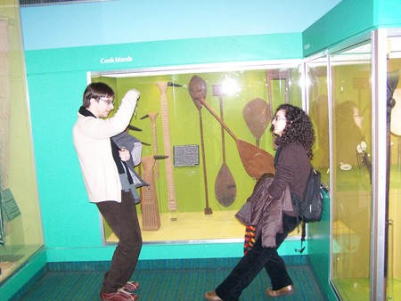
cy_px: 150
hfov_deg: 49.0
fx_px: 440
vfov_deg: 37.8
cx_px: 200
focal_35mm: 38
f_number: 2.8
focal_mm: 6.3
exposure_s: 1/40
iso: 400
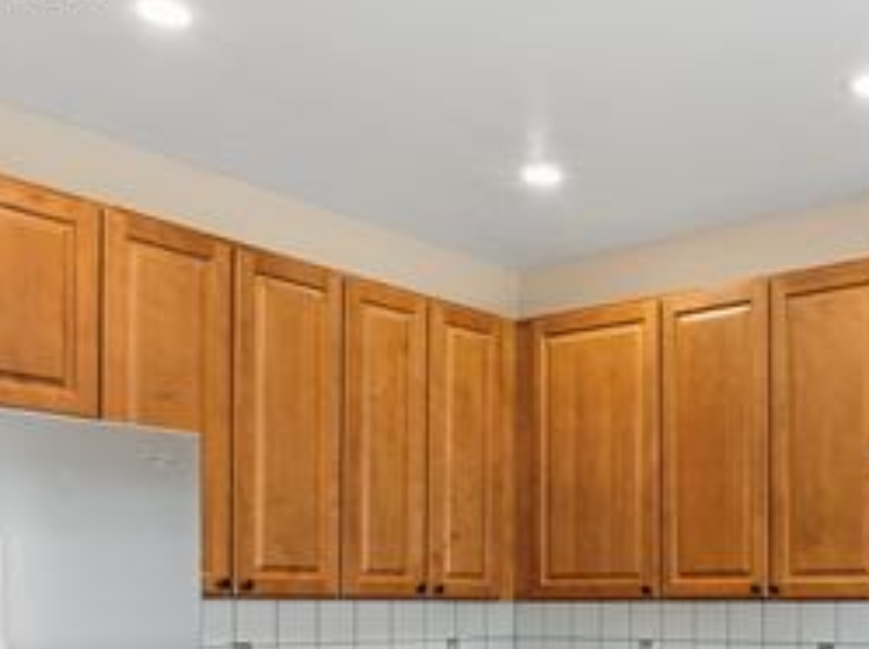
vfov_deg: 29.2
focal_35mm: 47
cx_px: 806
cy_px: 618
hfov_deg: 37.4
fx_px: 1178
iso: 100
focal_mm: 19
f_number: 13
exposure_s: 2.5
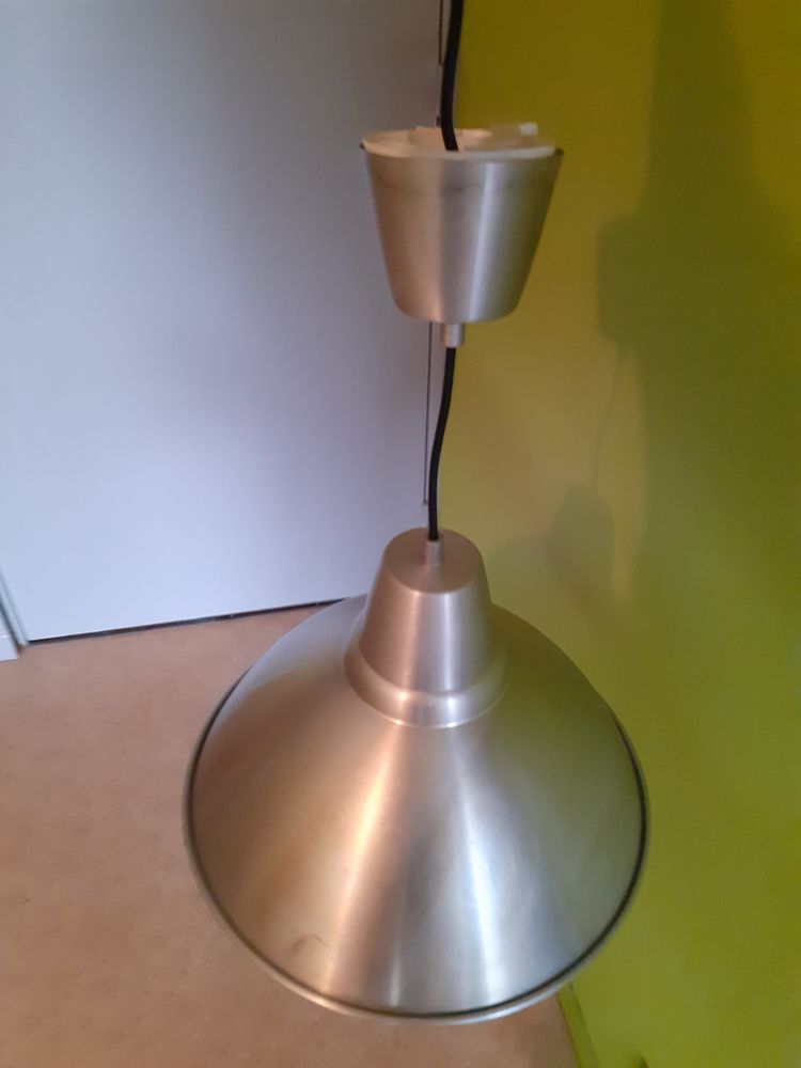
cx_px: 400
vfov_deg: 65.3
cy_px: 534
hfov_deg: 51.4
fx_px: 833
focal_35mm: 27
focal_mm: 3.6
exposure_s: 1/25
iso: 400
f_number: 1.9
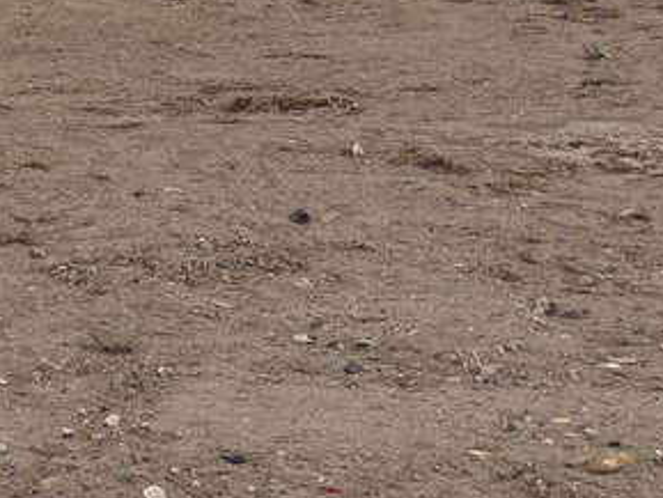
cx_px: -592
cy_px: -271
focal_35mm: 138
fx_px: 2644
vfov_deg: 10.4
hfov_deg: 12.8
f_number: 1.6
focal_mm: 5.96
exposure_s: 1/782
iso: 50
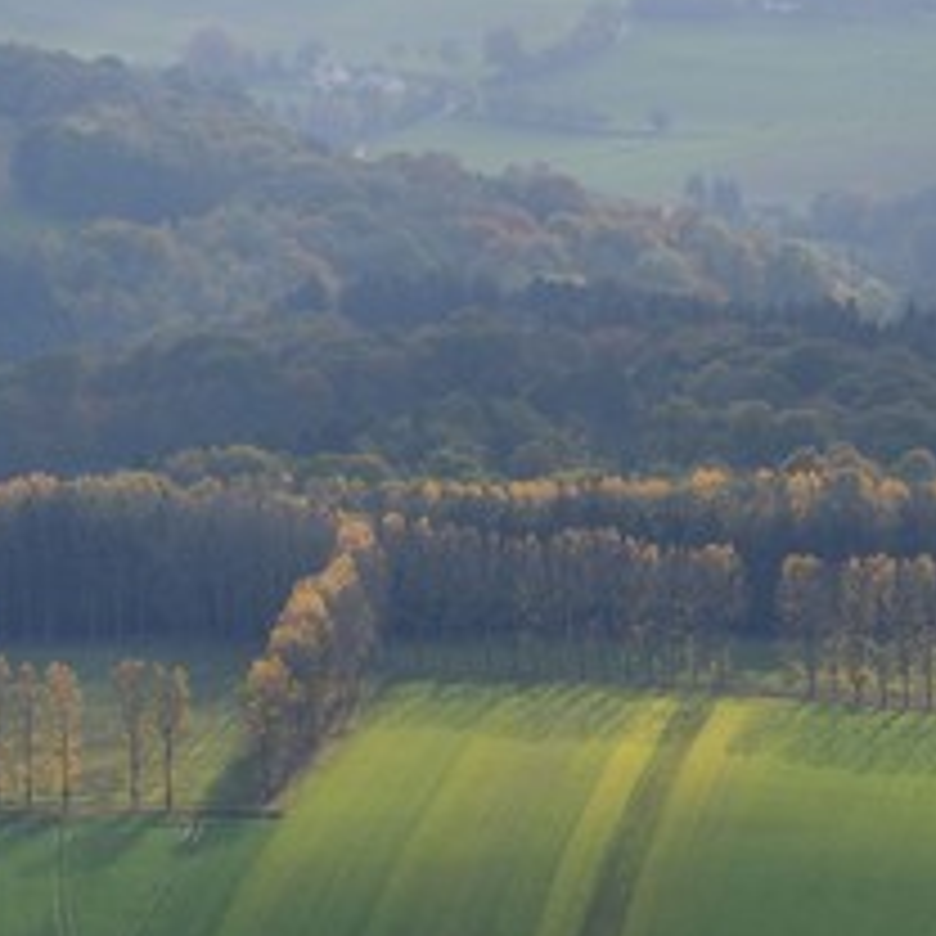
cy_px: 572
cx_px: 810
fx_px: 10493
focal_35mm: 343
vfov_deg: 5.1
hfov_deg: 5.1
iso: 400
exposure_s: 1/800
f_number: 7.1
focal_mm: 200
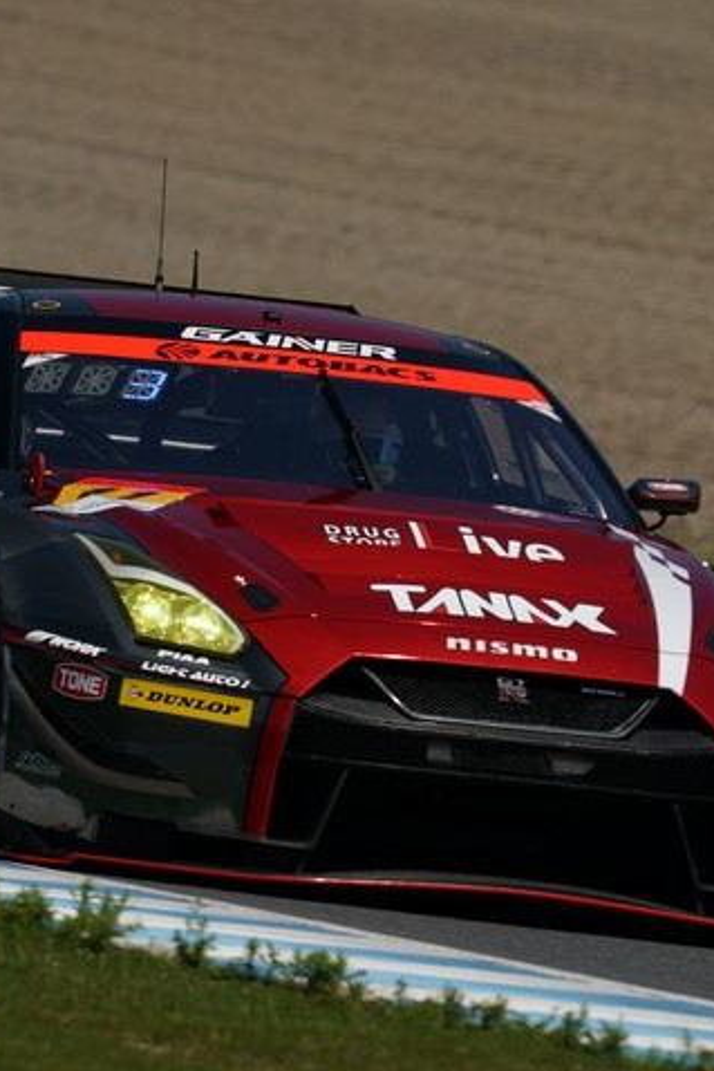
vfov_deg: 2.3
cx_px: 204
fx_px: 26872
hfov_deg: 1.5
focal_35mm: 904
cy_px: 536
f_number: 11
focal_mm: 600
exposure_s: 1/800
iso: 200
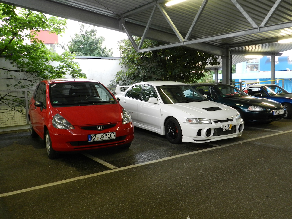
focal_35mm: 33
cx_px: 150
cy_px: 110
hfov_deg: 55.3
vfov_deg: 42.9
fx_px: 278
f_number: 3.7
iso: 400
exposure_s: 1/15
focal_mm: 5.6
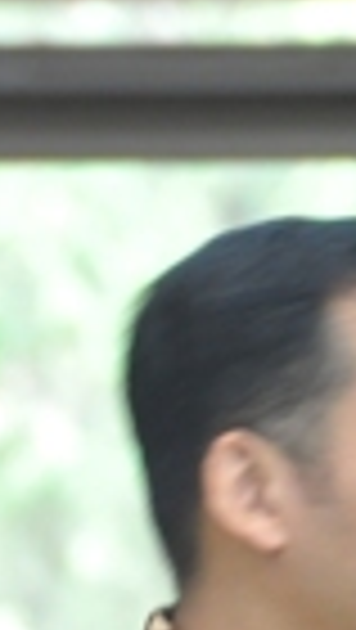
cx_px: 370
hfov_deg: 0.8
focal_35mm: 1438
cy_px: 938
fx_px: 24074
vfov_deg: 1.5
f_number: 5.6
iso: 1000
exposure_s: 1/10
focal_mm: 200
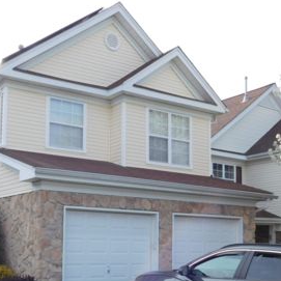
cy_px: 213
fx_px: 441
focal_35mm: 48
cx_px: 53
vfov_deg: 34.6
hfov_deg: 34.2
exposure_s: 1/800
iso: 125
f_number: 3
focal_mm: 4
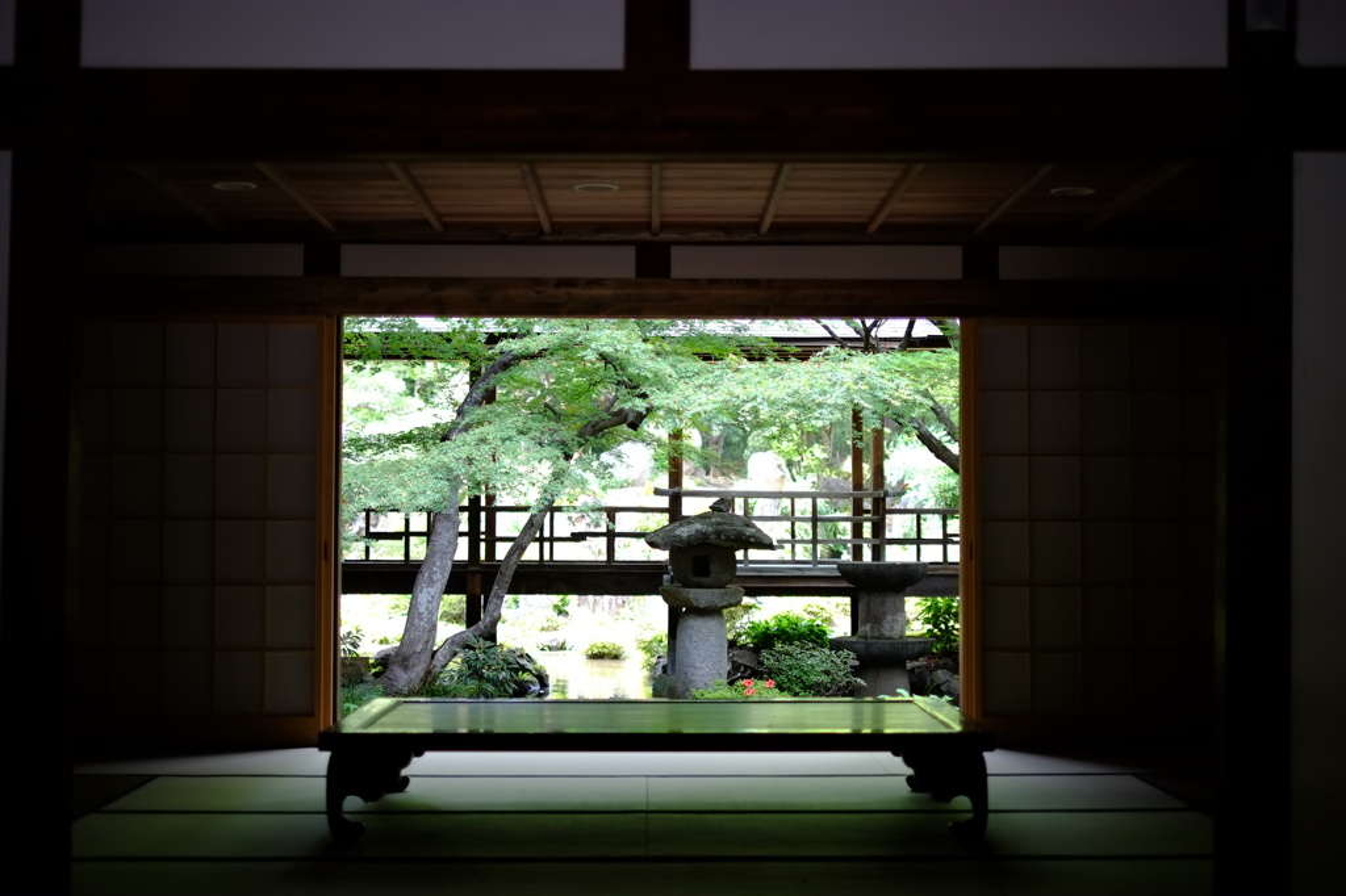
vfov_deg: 25.5
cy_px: 448
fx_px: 1981
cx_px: 673
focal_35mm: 53
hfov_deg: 37.5
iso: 200
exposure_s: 1/320
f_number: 1.4
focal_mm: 35
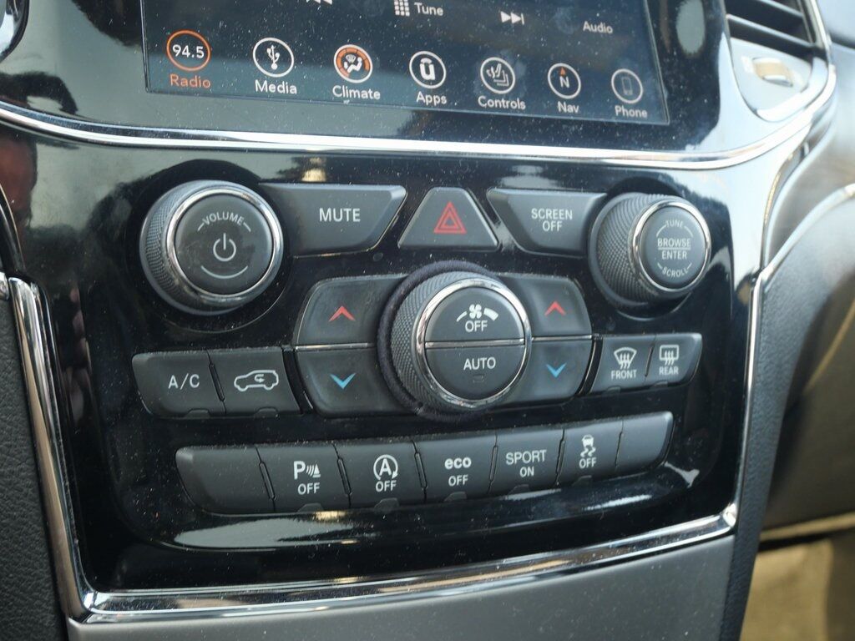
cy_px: 320
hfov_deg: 42.9
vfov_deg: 32.9
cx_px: 428
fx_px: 1087
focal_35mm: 44
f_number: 4.8
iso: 800
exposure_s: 1/60
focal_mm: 22
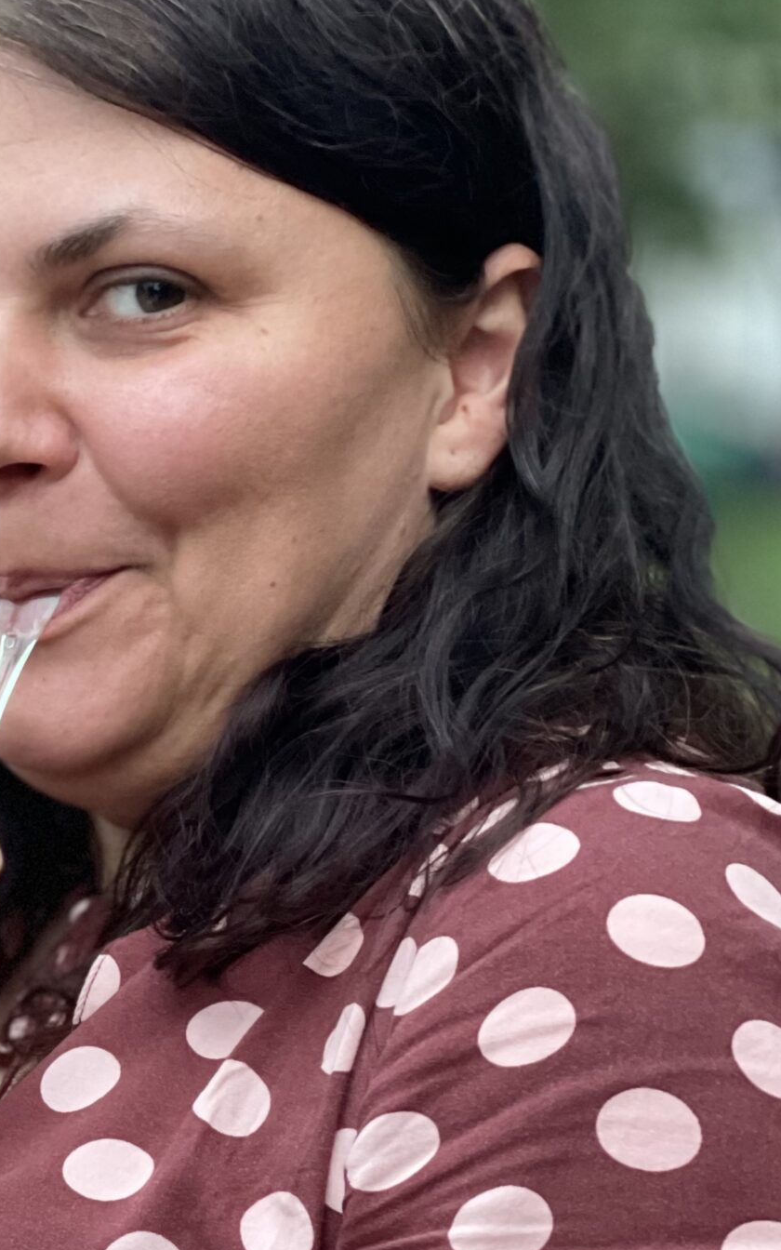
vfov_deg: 19.7
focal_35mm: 105
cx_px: -96
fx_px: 3576
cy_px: 963
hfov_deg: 12.2
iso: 320
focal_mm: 6
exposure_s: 1/40
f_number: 2
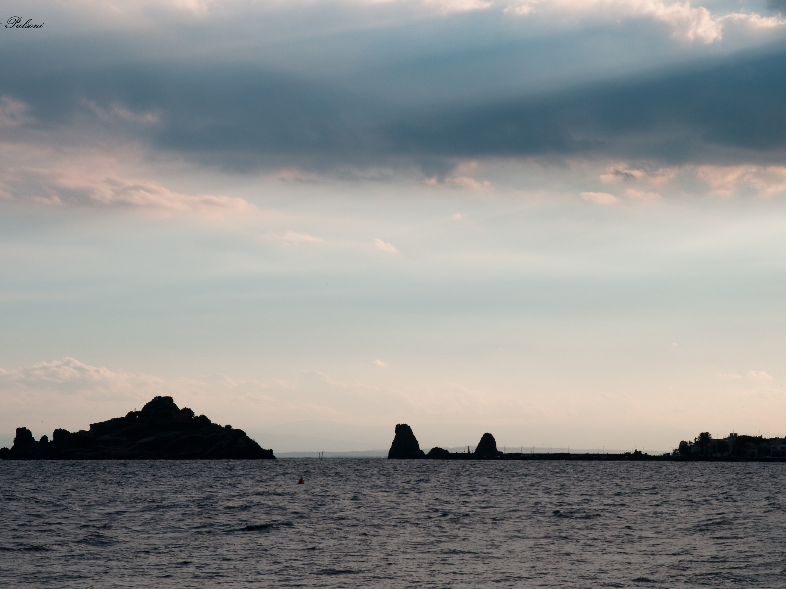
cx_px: 383
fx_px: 2611
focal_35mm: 115
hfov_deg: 17.1
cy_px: 295
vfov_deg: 12.9
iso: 400
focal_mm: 70
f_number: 8
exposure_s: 1/800
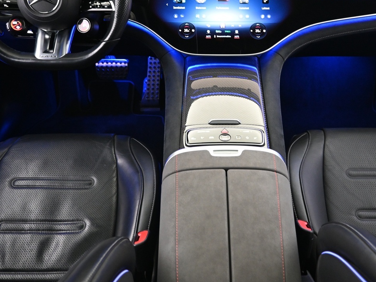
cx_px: 222
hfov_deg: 47.6
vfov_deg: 36.5
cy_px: 100
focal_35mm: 39
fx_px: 424
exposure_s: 1/13
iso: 1600
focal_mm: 16
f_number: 3.5
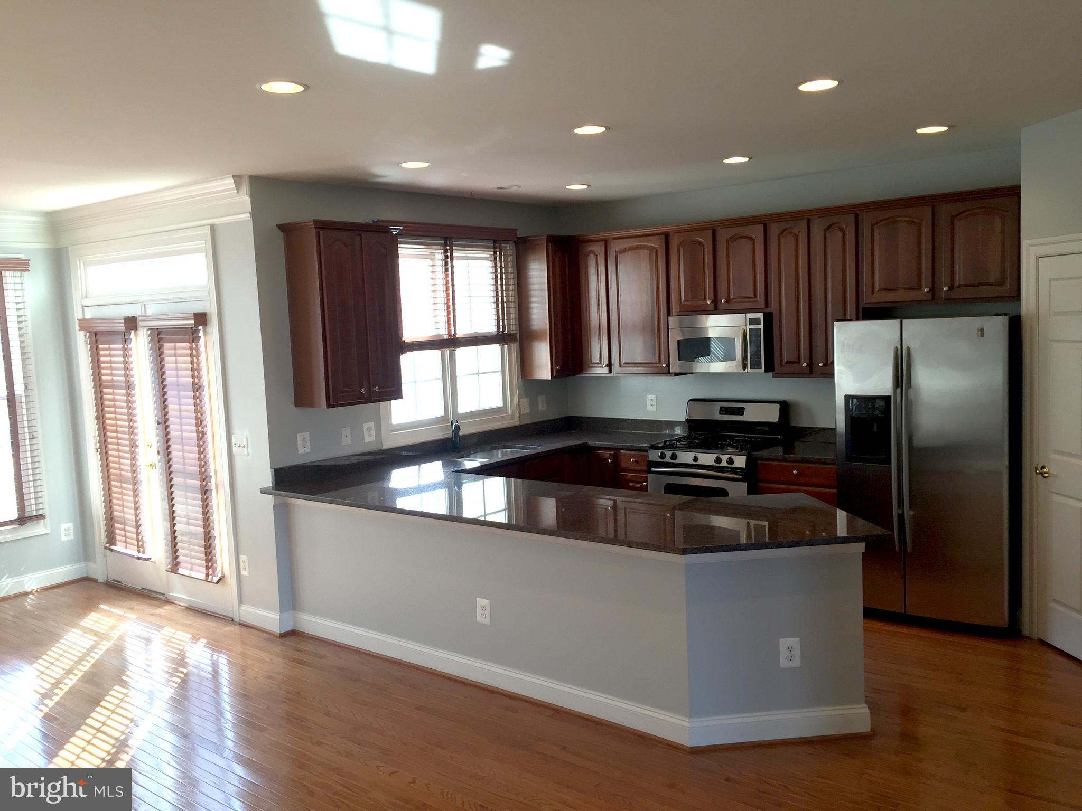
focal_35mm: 29
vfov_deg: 48.2
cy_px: 406
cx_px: 541
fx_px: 906
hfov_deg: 61.7
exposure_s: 1/60
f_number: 2.2
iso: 40
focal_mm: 4.15
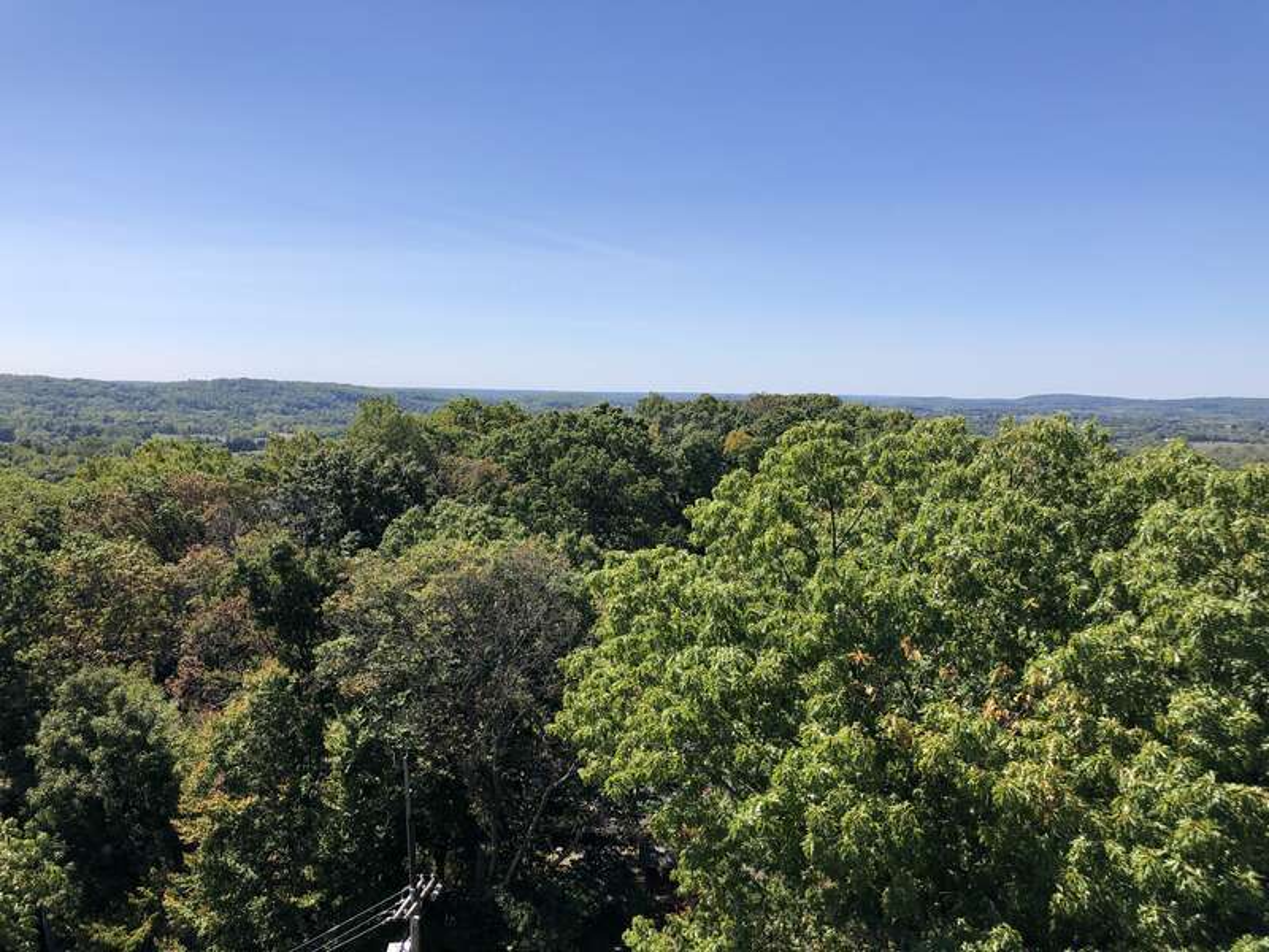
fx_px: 1026
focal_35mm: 28
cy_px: 476
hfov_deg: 63.4
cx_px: 634
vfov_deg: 49.7
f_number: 1.8
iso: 20
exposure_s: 1/2088
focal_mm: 4
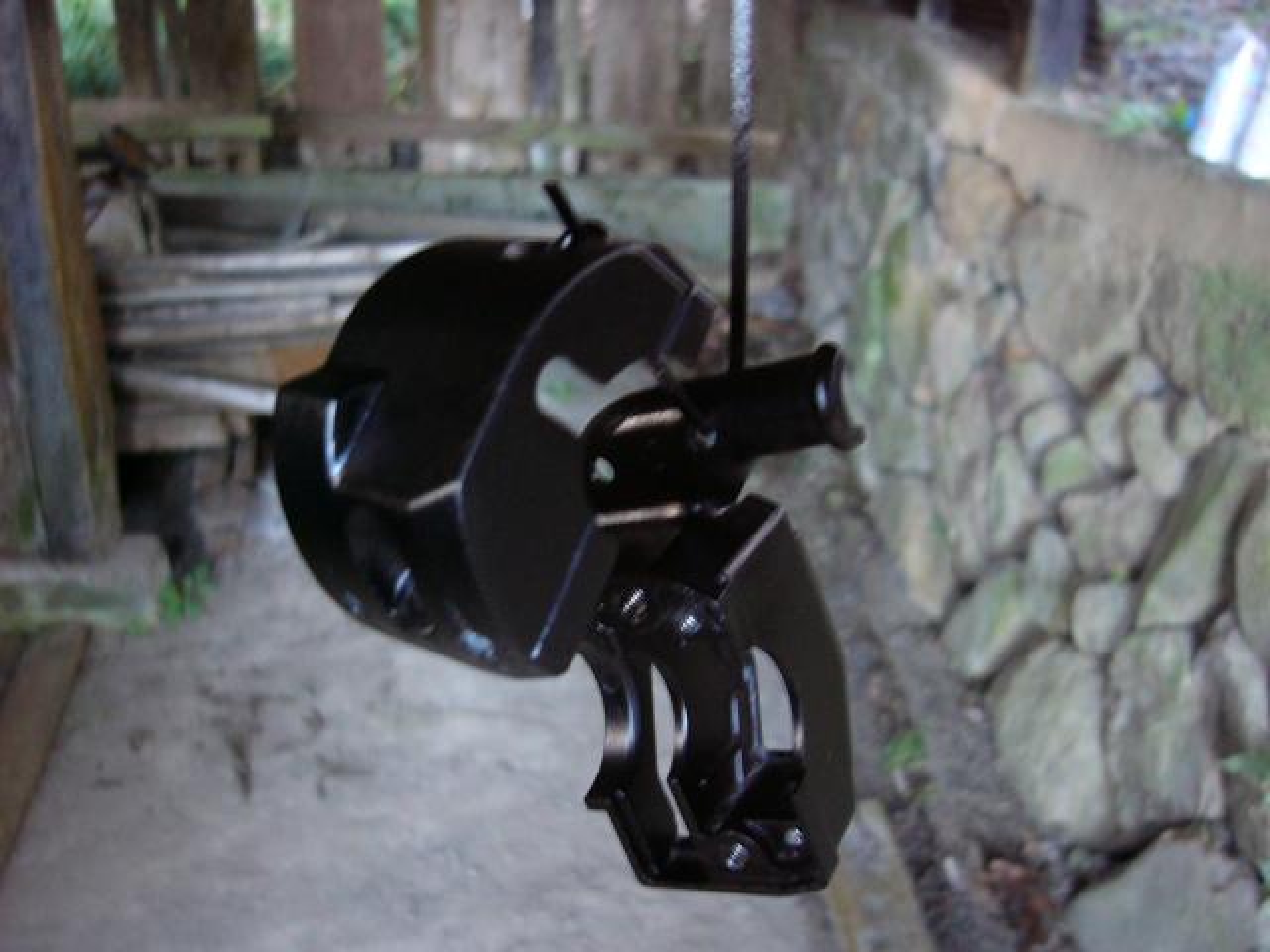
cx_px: 635
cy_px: 476
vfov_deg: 40.7
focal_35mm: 35
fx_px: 1284
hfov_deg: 52.6
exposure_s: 1/8
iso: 200
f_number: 2.8
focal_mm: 5.8
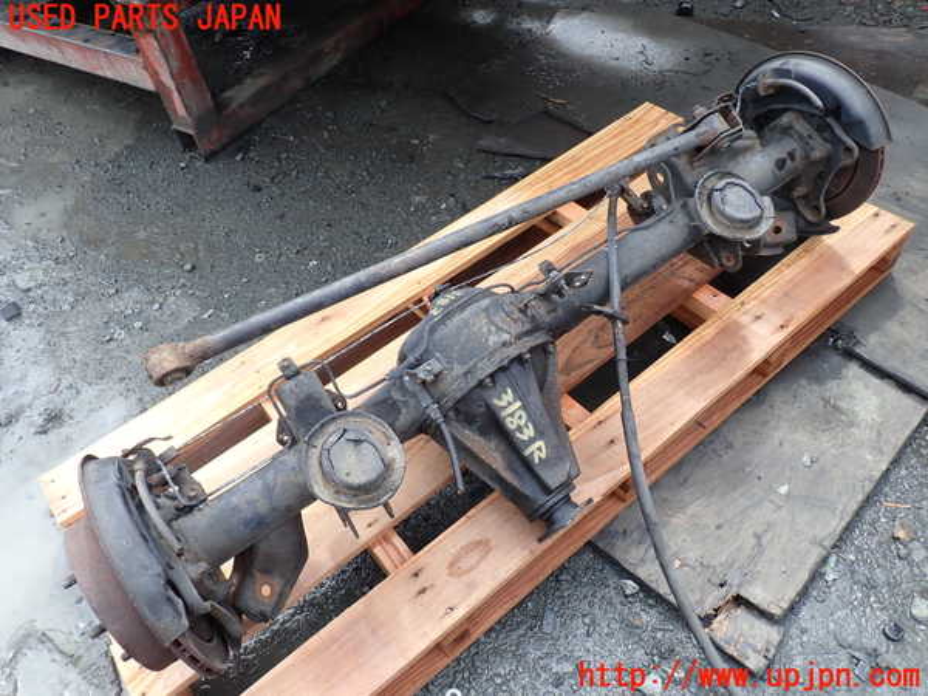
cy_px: 348
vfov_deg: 54.9
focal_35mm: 25
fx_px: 670
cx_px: 464
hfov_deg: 69.4
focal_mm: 4.5
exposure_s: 1/250
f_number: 2.8
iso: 100
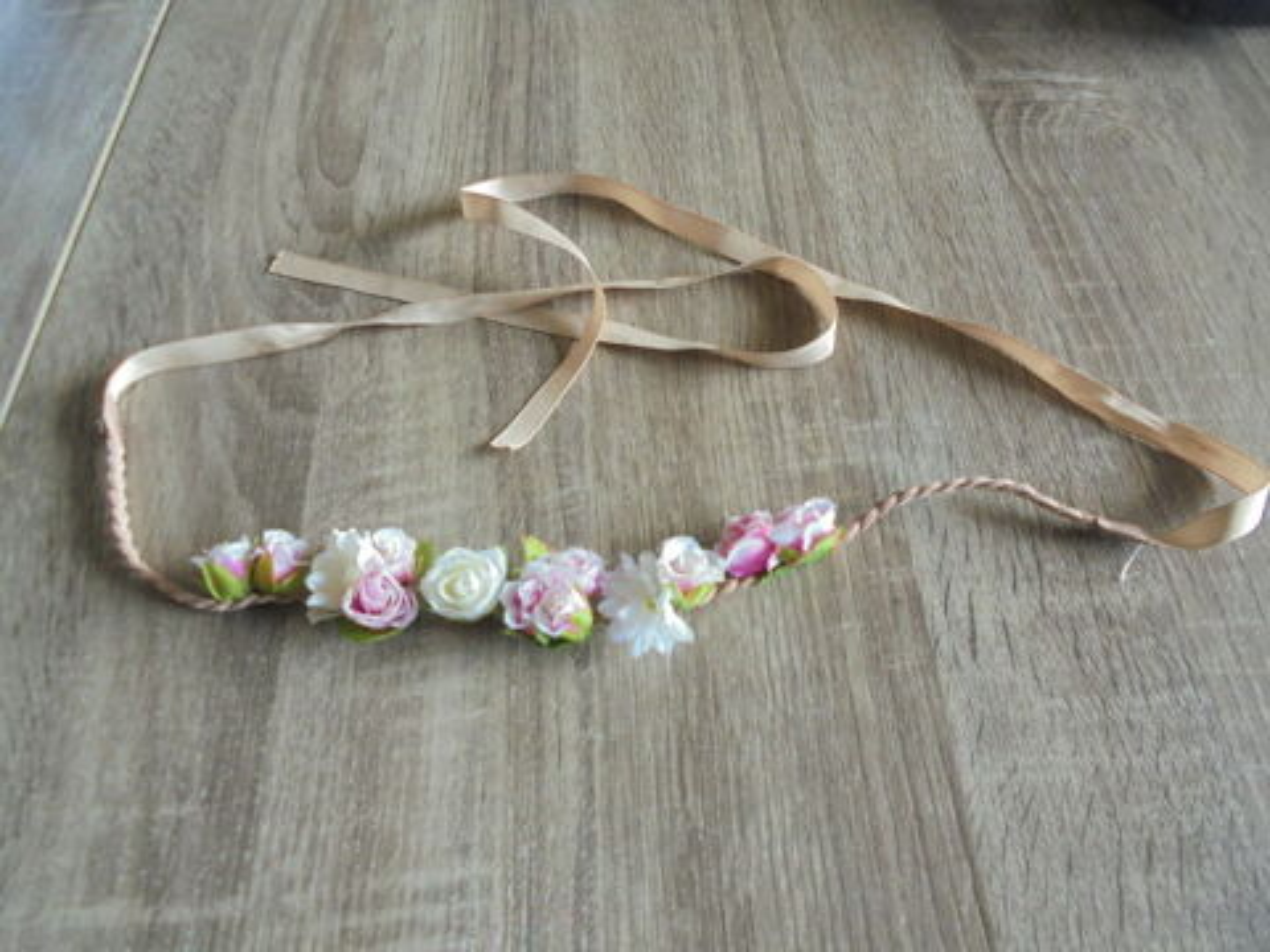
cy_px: 476
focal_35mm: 26
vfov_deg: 53.1
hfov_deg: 67.3
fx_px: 954
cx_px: 635
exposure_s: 1/30
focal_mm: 4.6
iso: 250
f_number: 3.5
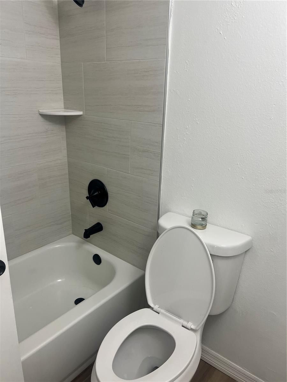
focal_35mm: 26
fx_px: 287
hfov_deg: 53.1
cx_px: 144
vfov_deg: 67.3
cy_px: 191
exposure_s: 1/120
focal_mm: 5.7
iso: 100
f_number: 1.5
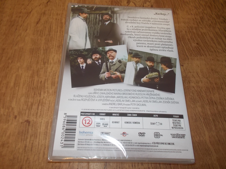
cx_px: 113
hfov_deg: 61.7
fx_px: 189
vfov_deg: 48.2
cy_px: 84
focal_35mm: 29
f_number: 3.3
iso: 200
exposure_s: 1/30
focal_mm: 4.1
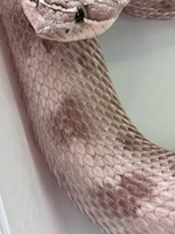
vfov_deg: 16.3
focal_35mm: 119
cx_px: 171
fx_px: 803
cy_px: 13
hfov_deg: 12.3
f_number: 1.6
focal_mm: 5.96
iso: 100
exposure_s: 1/50
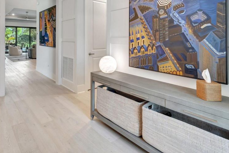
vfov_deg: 54.9
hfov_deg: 77.7
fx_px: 140
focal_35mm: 22
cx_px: 92
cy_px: 41
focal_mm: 10
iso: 1000
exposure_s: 1/6
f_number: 8
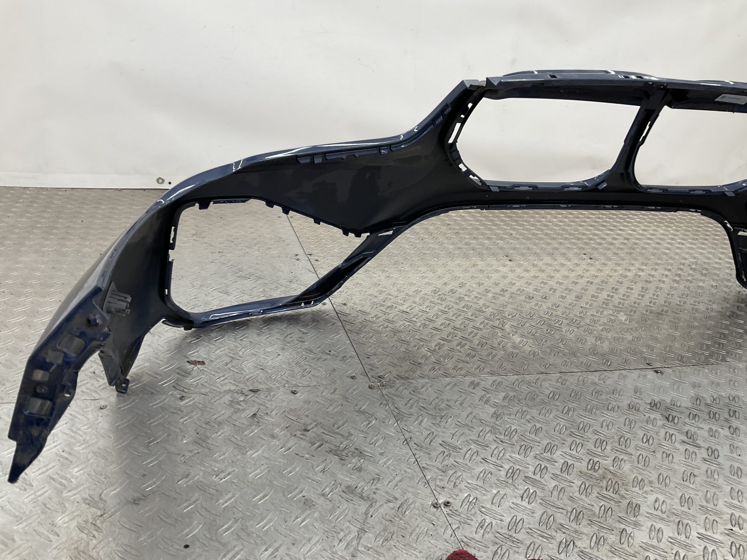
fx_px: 626
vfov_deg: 48.2
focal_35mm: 29
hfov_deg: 61.7
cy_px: 280
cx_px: 374
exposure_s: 1/120
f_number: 1.8
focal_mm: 3
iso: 25
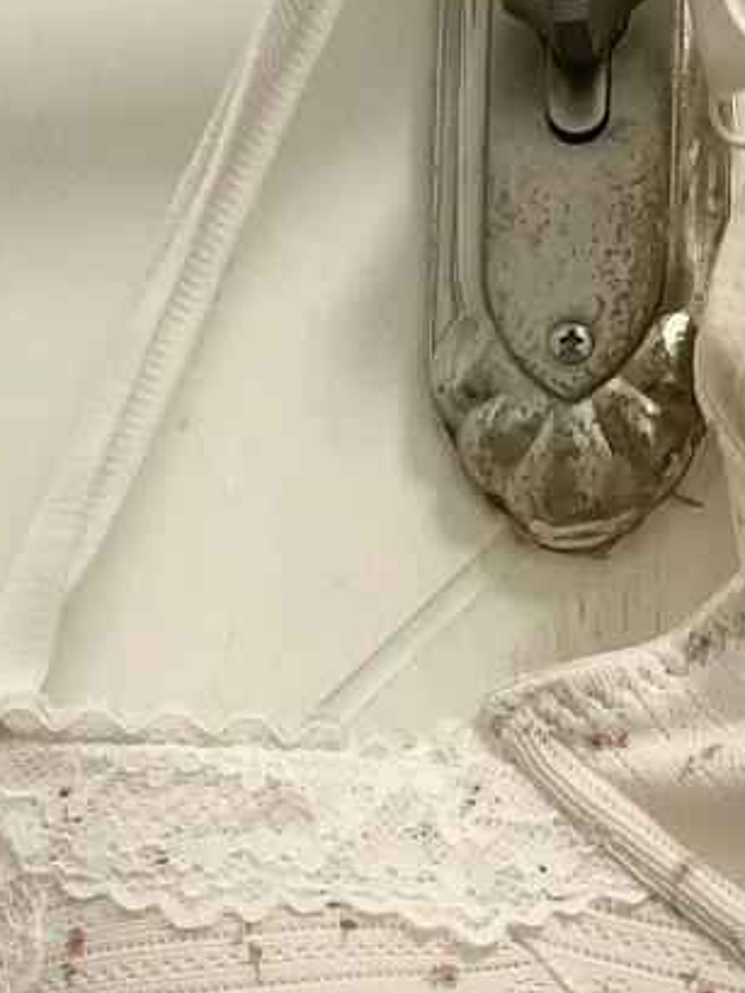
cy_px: 981
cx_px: 544
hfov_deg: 14.5
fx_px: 2925
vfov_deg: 18.8
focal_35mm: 102
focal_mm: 3
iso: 200
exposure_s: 1/60
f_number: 1.8
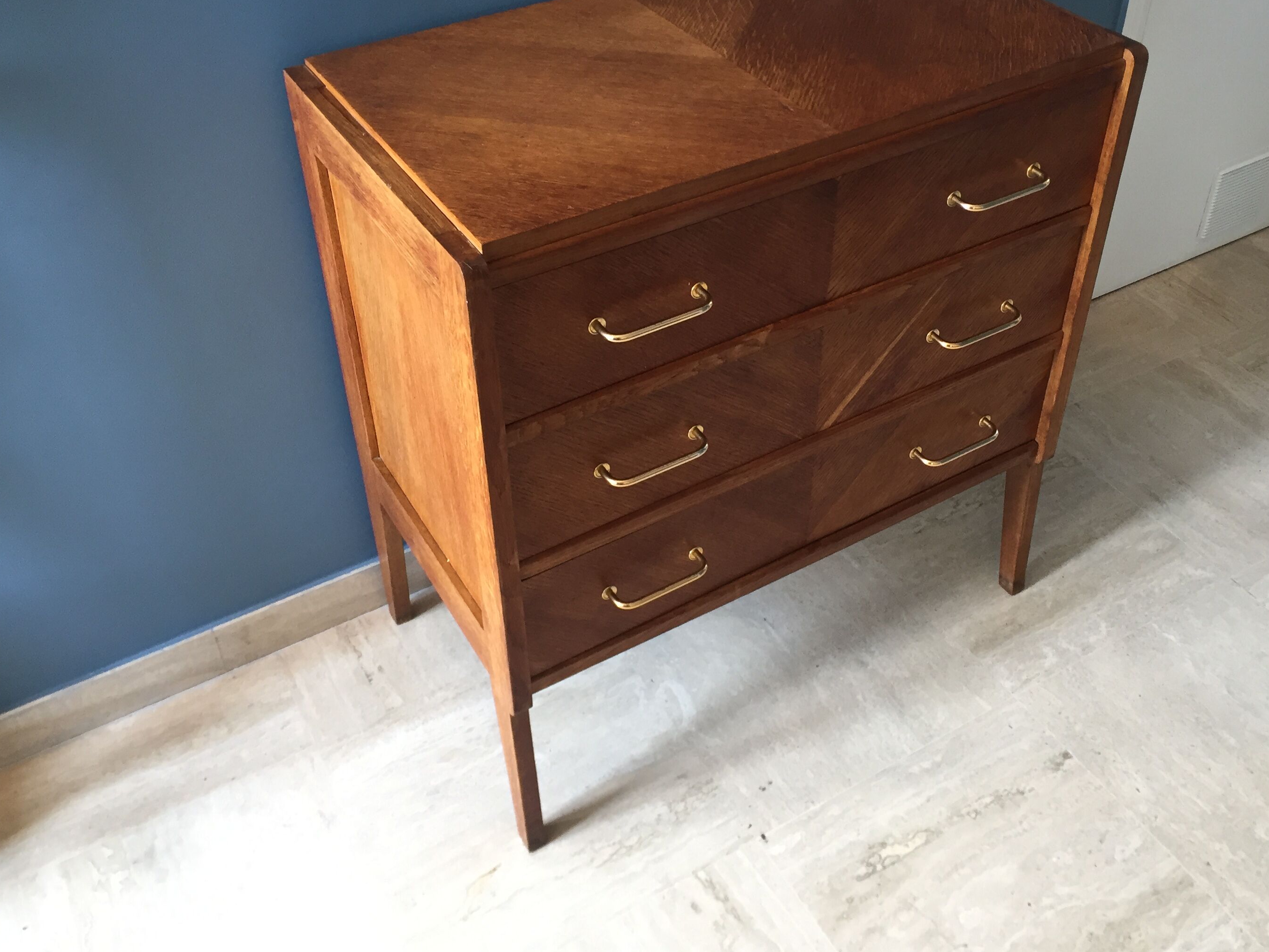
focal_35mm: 35
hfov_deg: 52.6
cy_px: 391
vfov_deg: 40.6
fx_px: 1283
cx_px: 677
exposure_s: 1/33
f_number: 2.2
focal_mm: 4.15
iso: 100
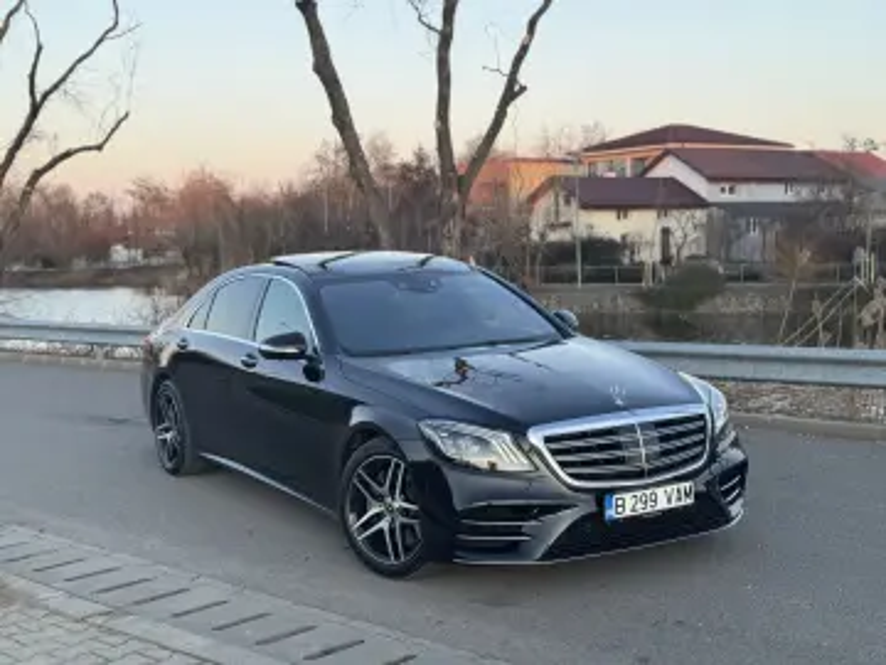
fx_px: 1229
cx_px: 443
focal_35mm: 48
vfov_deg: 30.3
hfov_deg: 39.7
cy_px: 332
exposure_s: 1/165
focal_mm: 6.76
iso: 50
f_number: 1.78
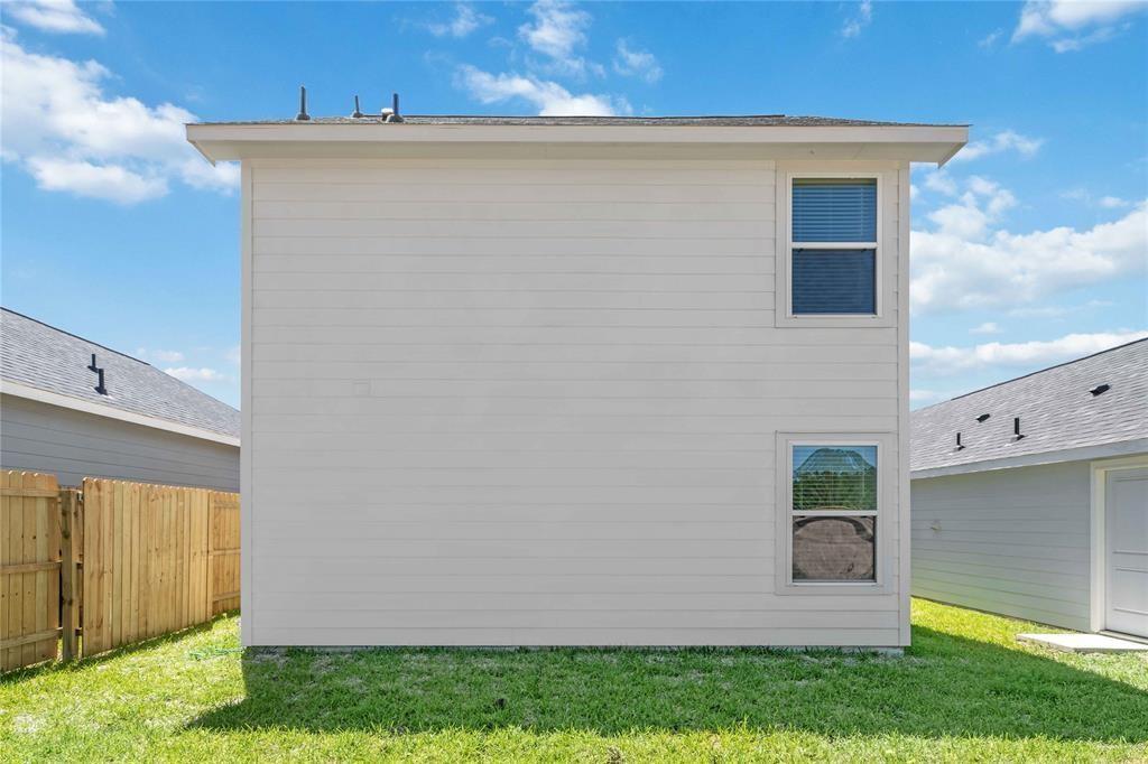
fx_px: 638
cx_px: 574
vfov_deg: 61.9
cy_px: 382
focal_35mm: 20
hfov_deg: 84.0
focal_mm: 20
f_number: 8
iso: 100
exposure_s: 1/160
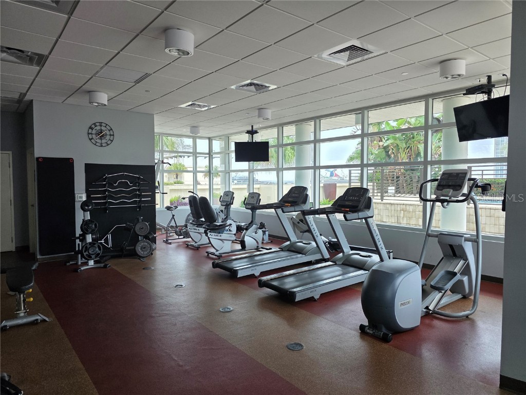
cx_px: 263
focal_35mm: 23
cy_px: 198
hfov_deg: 73.9
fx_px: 349
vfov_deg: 58.9
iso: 125
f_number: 1.7
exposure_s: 1/180
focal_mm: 6.3
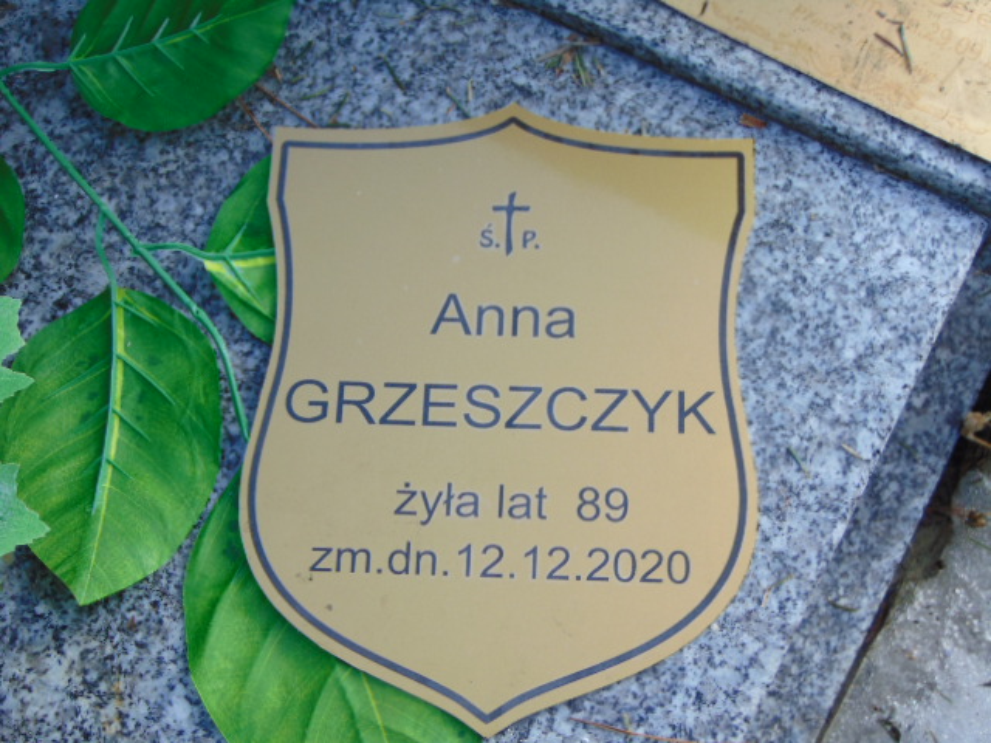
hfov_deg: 38.2
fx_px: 1431
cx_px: 496
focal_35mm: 50
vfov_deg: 29.1
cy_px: 372
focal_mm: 9
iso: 80
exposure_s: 1/320
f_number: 3.5
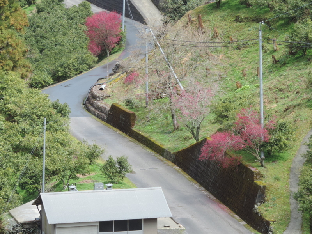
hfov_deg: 10.7
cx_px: 156
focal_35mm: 185
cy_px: 117
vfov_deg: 8.0
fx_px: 1667
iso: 80
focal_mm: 33
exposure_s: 1/200
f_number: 4.6
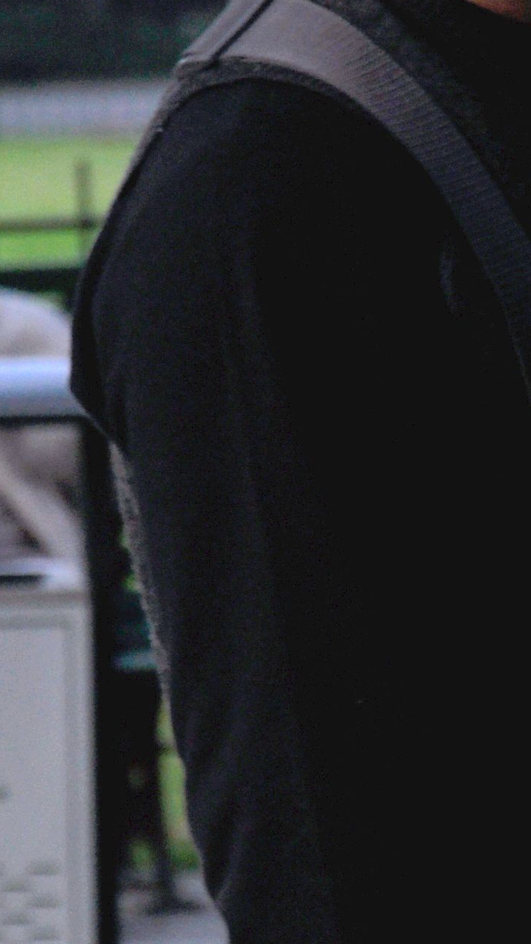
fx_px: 13834
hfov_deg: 2.2
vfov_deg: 3.9
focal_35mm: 553
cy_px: 633
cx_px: 445
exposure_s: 1/8
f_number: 6.3
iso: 200
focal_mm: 105
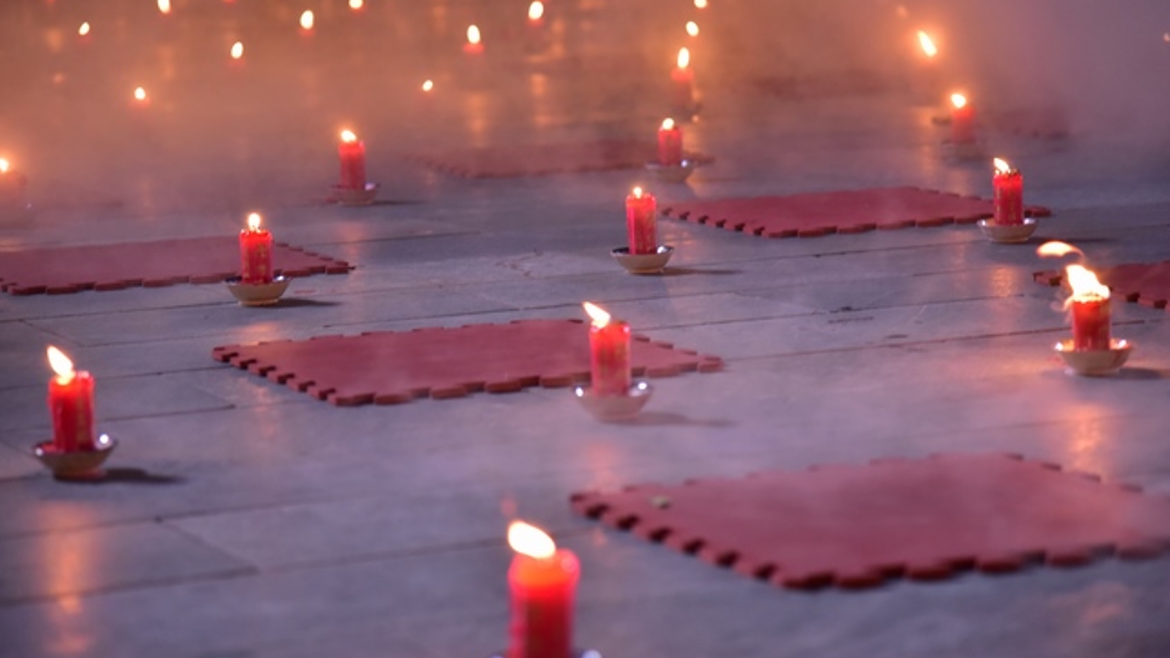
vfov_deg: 9.5
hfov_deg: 16.9
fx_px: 3939
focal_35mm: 127
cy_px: 285
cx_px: 589
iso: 2500
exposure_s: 1/60
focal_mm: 120
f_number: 4
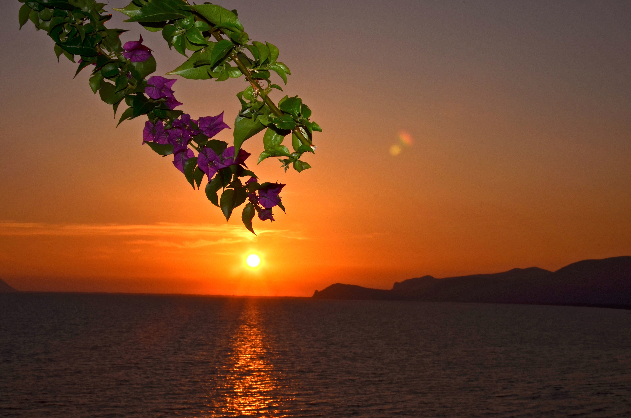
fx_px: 1050
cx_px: 316
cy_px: 209
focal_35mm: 60
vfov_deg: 22.5
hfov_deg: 33.5
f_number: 22
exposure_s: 1/200
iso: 100
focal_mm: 40
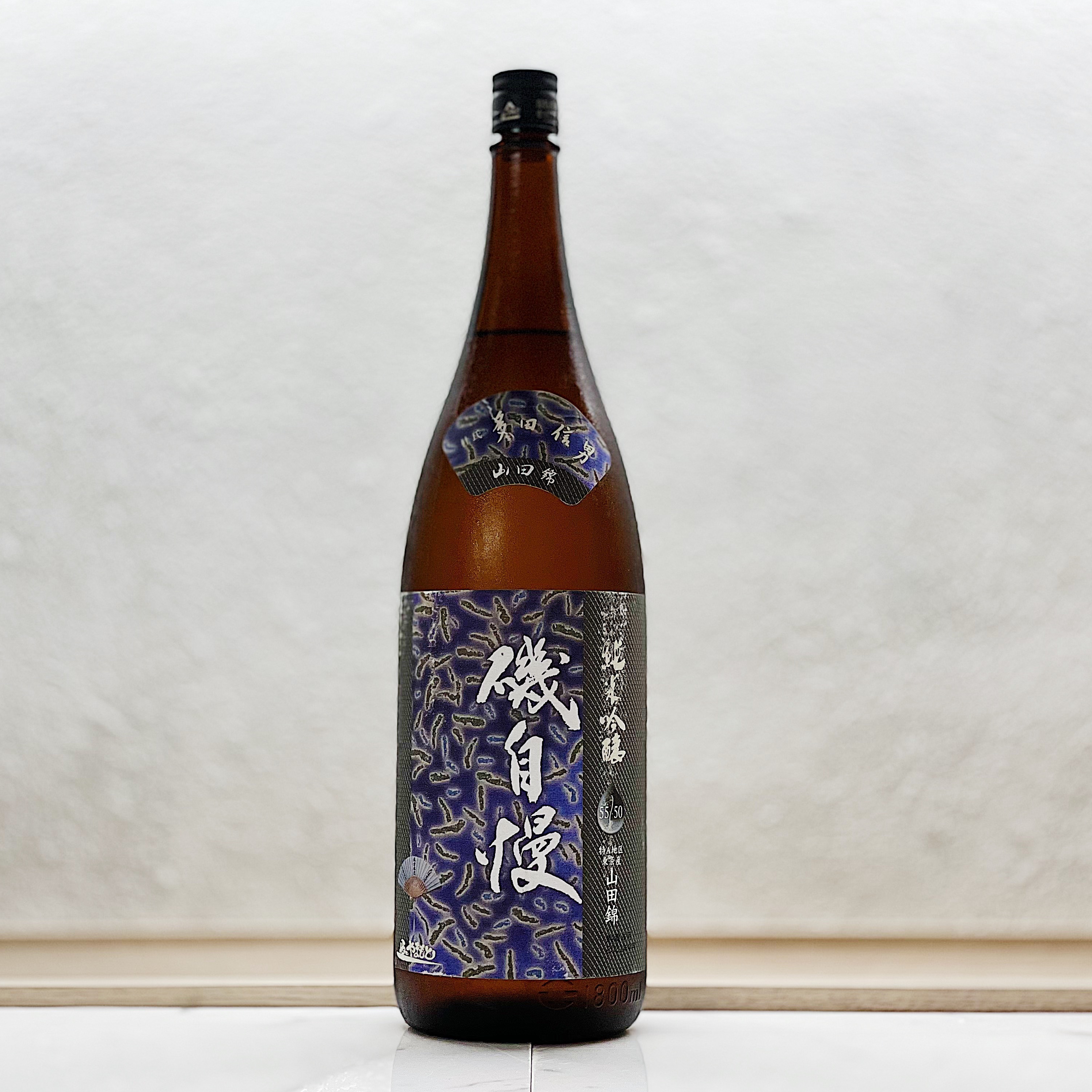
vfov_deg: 27.7
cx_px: 519
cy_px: 547
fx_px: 2213
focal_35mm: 62
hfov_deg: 27.7
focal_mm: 6
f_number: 2
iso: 50
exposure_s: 1/100
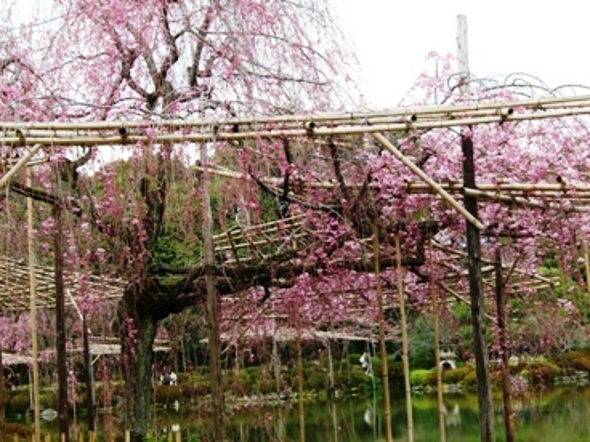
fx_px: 1125
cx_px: 295
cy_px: 221
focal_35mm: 66
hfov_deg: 29.4
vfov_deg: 22.3
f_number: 3.8
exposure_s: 1/250
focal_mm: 13.7
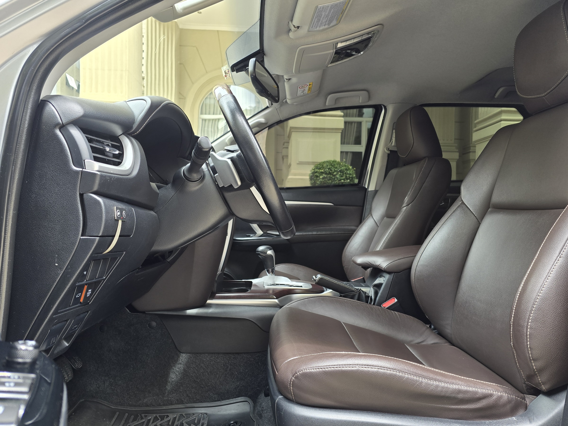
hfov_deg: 73.9
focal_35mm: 23
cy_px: 213
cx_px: 284
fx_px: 377
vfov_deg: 58.9
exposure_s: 1/180
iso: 80
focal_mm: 6.3
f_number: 1.7
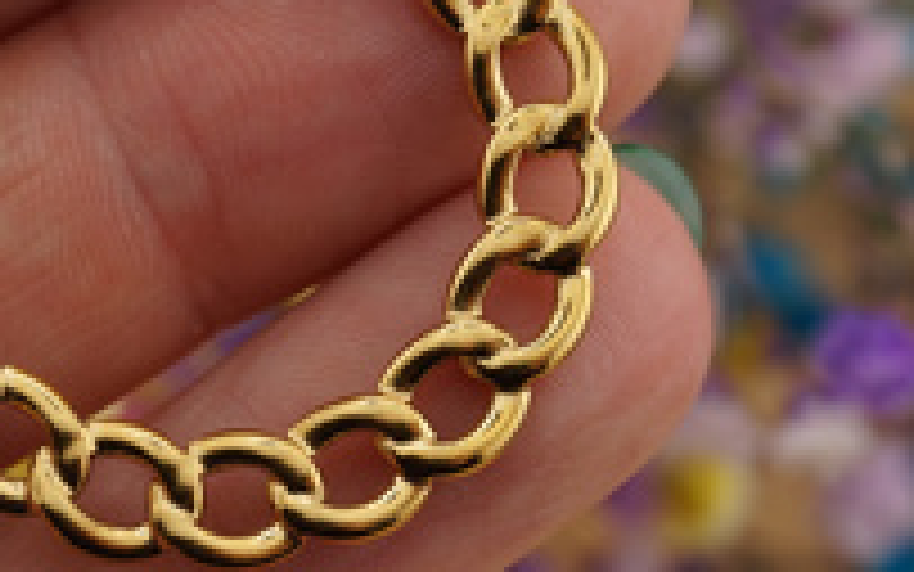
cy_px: 169
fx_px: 3040
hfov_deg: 17.0
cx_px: 257
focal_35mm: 122
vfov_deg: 10.7
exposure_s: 1/80
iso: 100
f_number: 7.1
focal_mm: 36
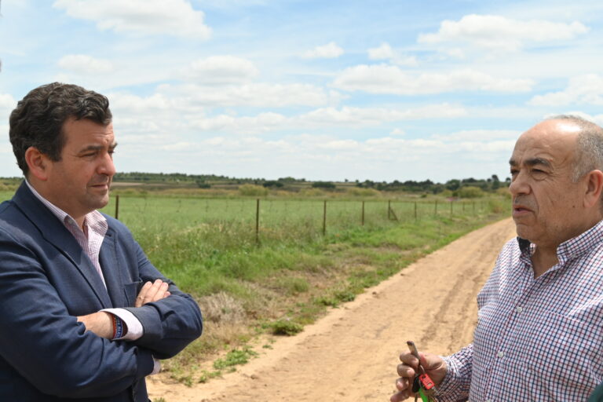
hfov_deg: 43.6
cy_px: 201
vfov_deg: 29.9
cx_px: 302
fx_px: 754
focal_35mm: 45
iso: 100
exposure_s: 1/400
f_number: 7.1
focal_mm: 30
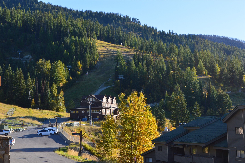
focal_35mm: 72
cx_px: 122
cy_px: 82
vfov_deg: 18.9
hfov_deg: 28.1
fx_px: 490
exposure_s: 1/160
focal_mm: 48
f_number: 9
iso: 400
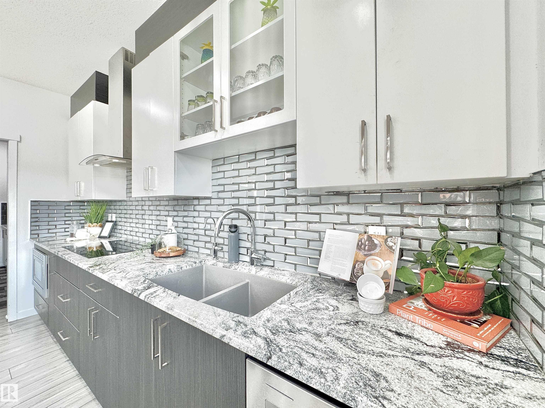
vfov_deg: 85.7
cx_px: 272
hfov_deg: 102.1
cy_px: 204
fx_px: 220
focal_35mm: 14
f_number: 2.2
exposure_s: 1/120
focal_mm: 2.22
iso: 125
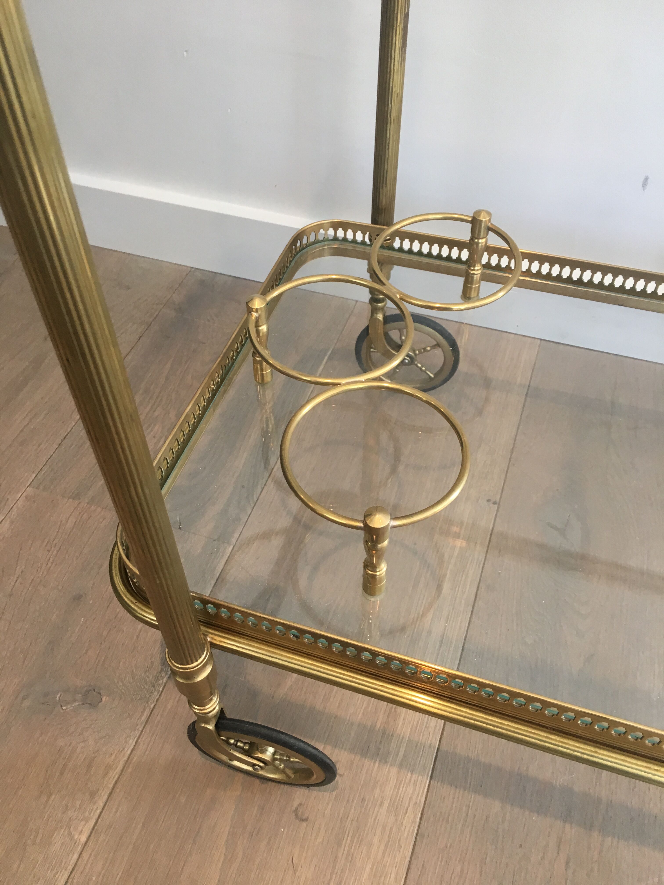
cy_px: 442
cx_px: 332
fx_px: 742
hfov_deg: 48.2
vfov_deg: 61.7
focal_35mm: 29
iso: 40
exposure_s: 1/33
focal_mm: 4.15
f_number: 2.2
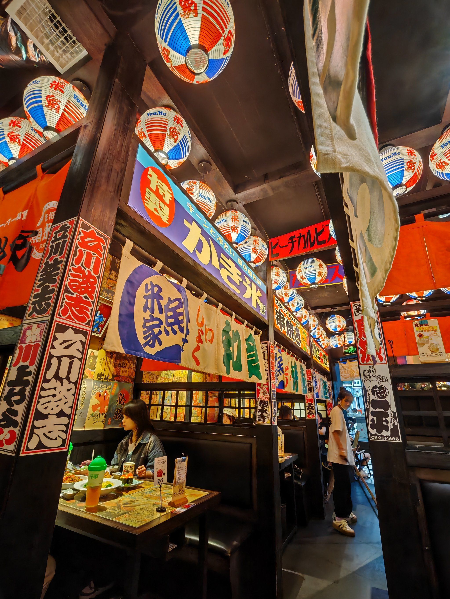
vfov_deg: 94.5
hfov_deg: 78.1
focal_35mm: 16
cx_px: 225
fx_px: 277
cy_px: 300
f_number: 2.2
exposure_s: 1/50
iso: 200
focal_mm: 1.96
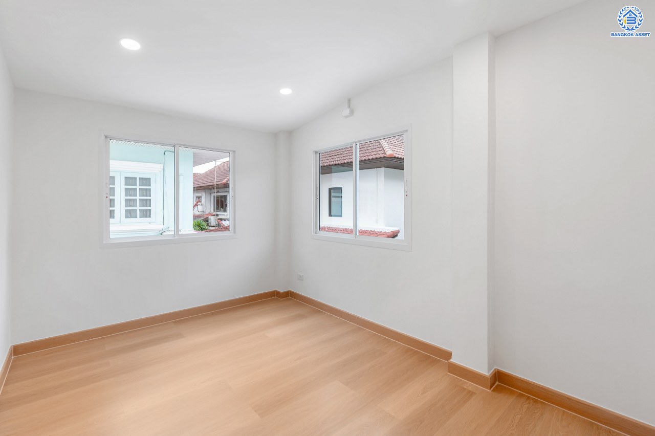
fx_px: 291
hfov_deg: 96.8
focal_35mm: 16
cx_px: 328
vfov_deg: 73.7
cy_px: 218
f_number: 5.6
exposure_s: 1/100
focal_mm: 16
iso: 100
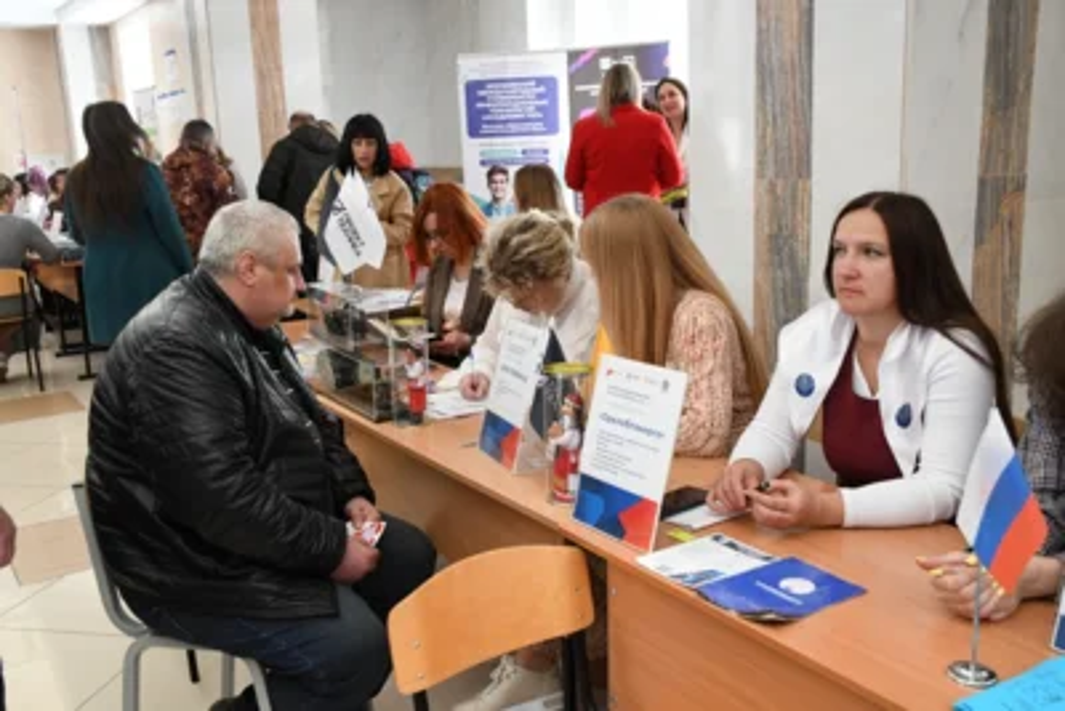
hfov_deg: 55.8
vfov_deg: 38.9
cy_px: 356
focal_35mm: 34
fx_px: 1006
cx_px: 532
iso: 1600
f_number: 5.6
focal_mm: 23
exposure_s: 1/80
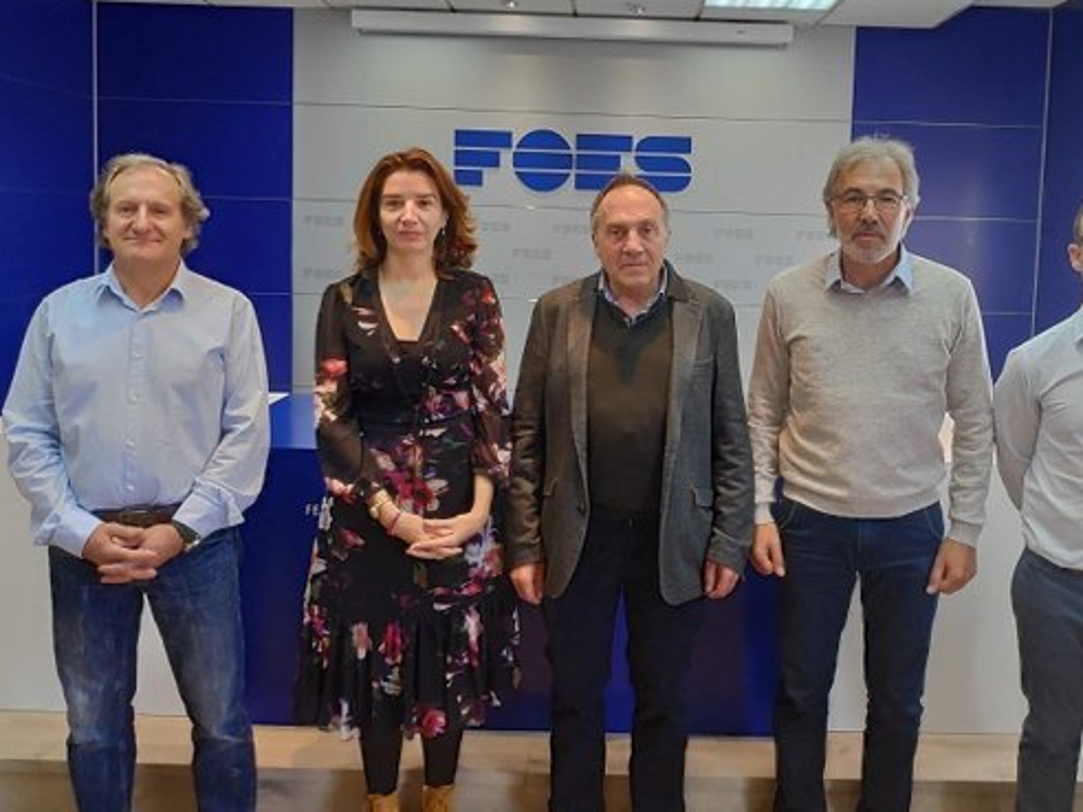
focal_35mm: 26
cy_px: 301
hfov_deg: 66.7
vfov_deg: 52.5
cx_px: 647
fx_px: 813
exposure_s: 1/50
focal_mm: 3.94
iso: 602
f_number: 1.9
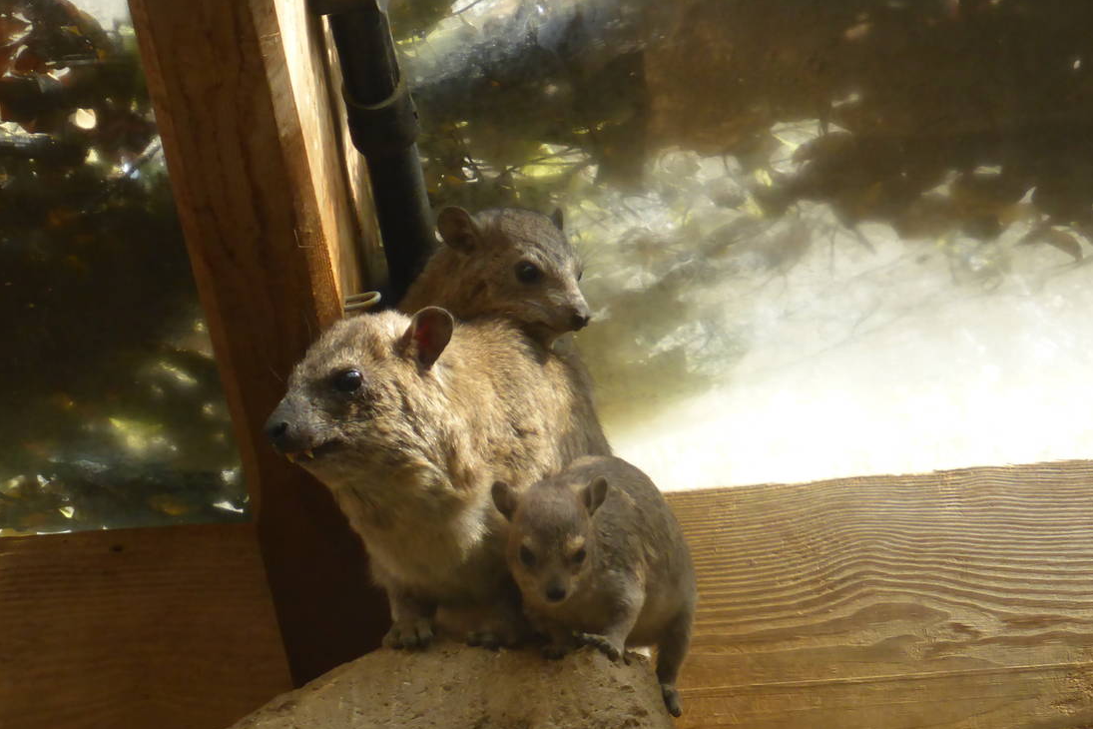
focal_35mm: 234
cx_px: 588
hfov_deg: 8.8
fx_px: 7104
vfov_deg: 5.9
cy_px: 509
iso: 250
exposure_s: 1/80
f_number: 5.4
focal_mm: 27.6
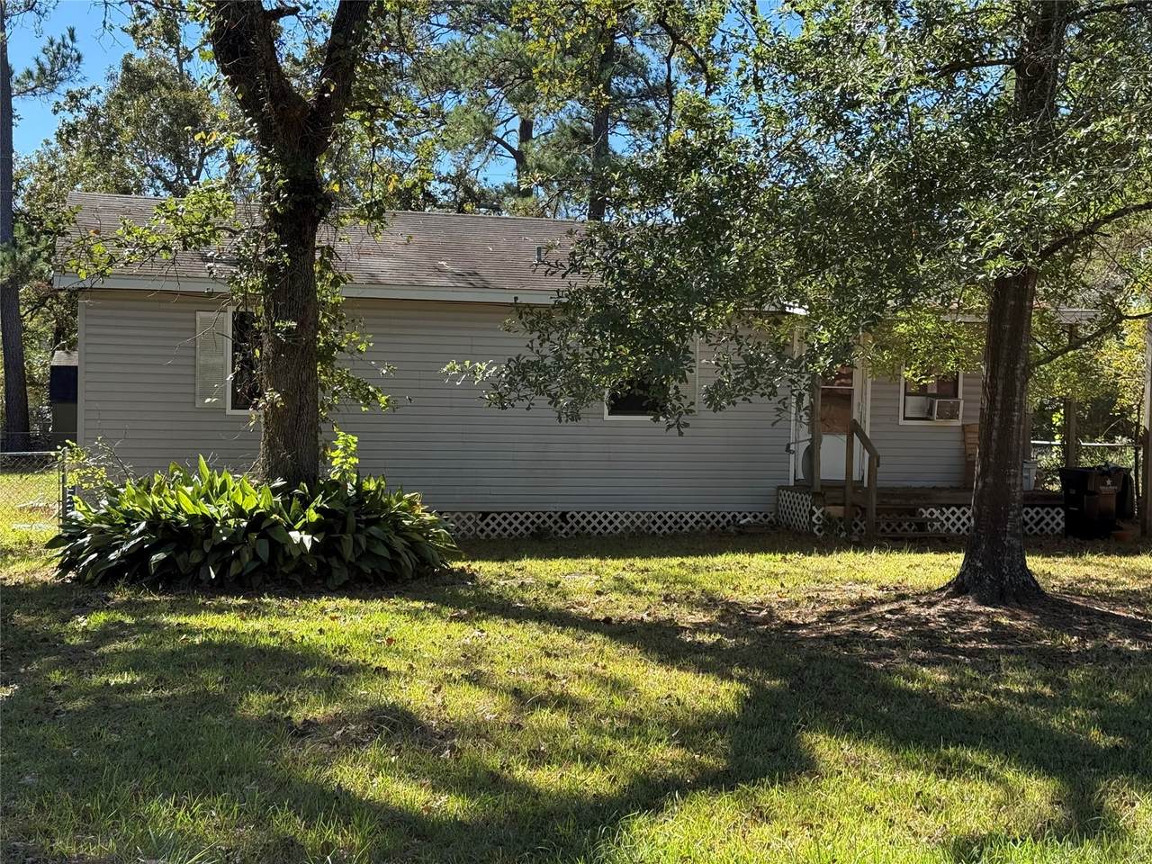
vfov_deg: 30.3
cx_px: 576
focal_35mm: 48
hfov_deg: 39.7
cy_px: 432
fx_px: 1597
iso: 100
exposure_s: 1/1513
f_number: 1.78
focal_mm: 6.76
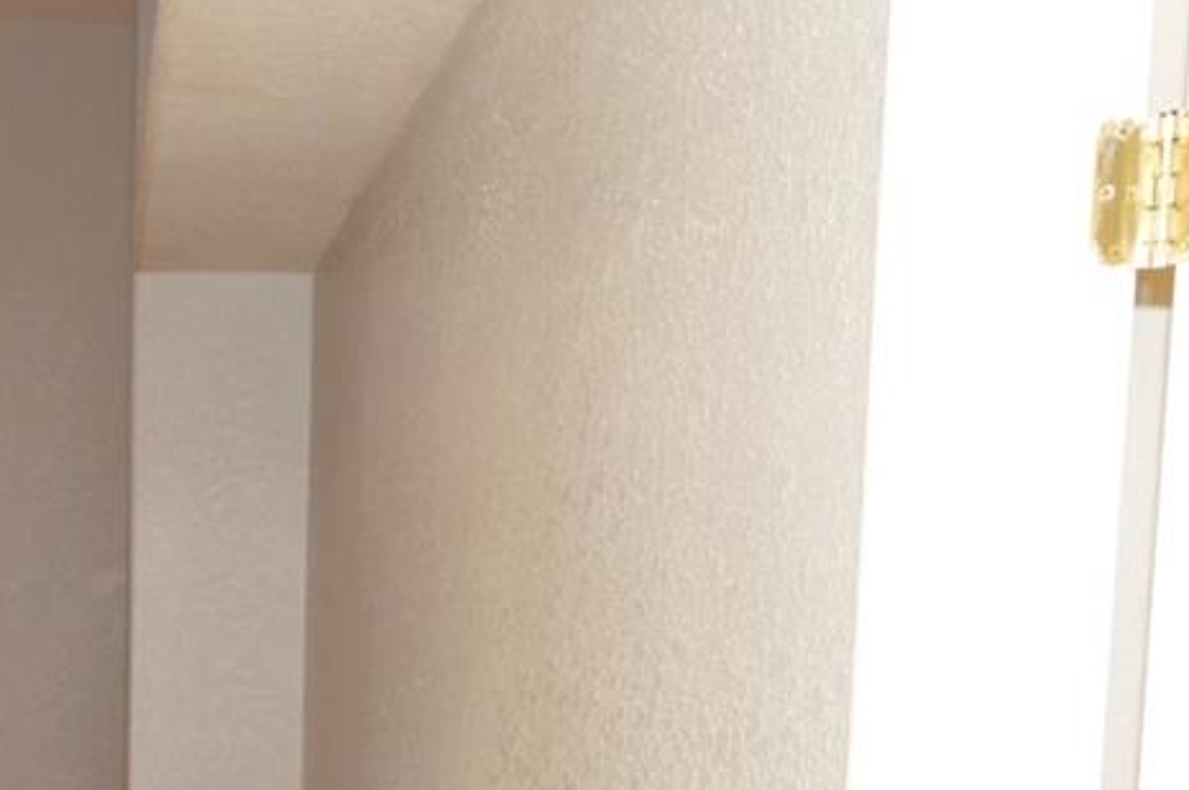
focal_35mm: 62
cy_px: 924
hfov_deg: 31.0
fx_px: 2046
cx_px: 133
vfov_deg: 20.6
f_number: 4
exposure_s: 1/60
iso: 400
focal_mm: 12
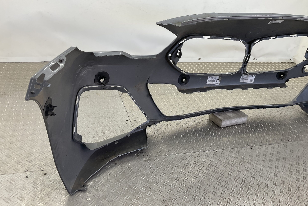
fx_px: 265
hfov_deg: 60.3
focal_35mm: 31
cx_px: 157
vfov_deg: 42.3
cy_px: 97
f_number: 1.8
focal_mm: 3
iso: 25
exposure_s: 1/120
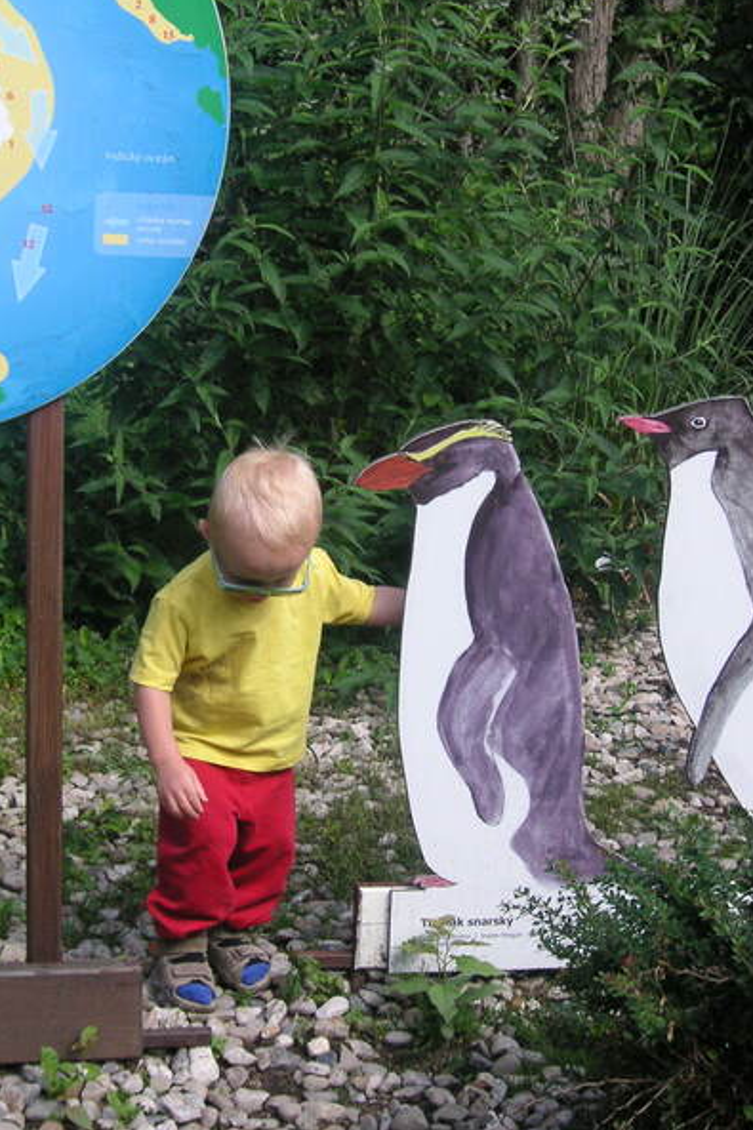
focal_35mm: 66
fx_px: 2072
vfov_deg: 30.5
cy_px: 562
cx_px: 271
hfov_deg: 20.5
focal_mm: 7.8
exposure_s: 1/350
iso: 50
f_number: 3.3
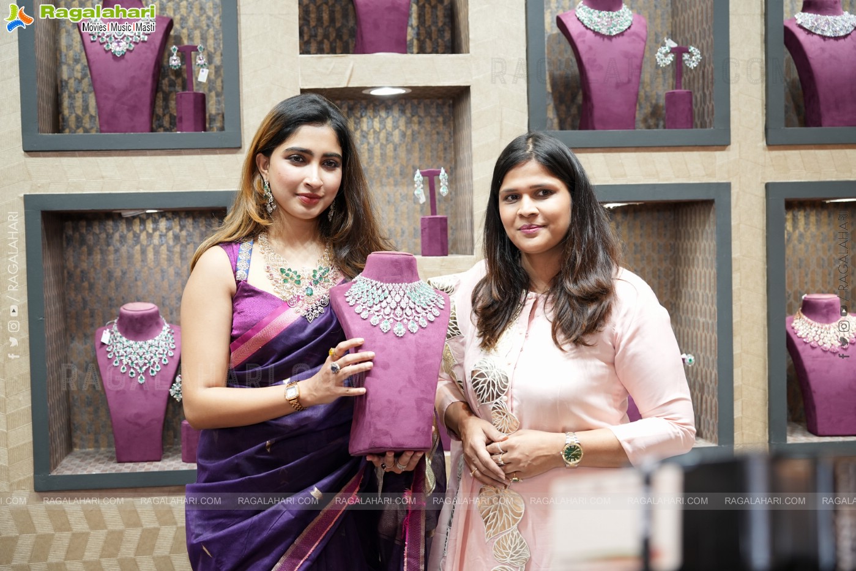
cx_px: 428
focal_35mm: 52
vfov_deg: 26.1
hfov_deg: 38.4
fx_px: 1229
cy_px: 286
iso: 500
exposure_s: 1/125
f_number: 4
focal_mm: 51.7
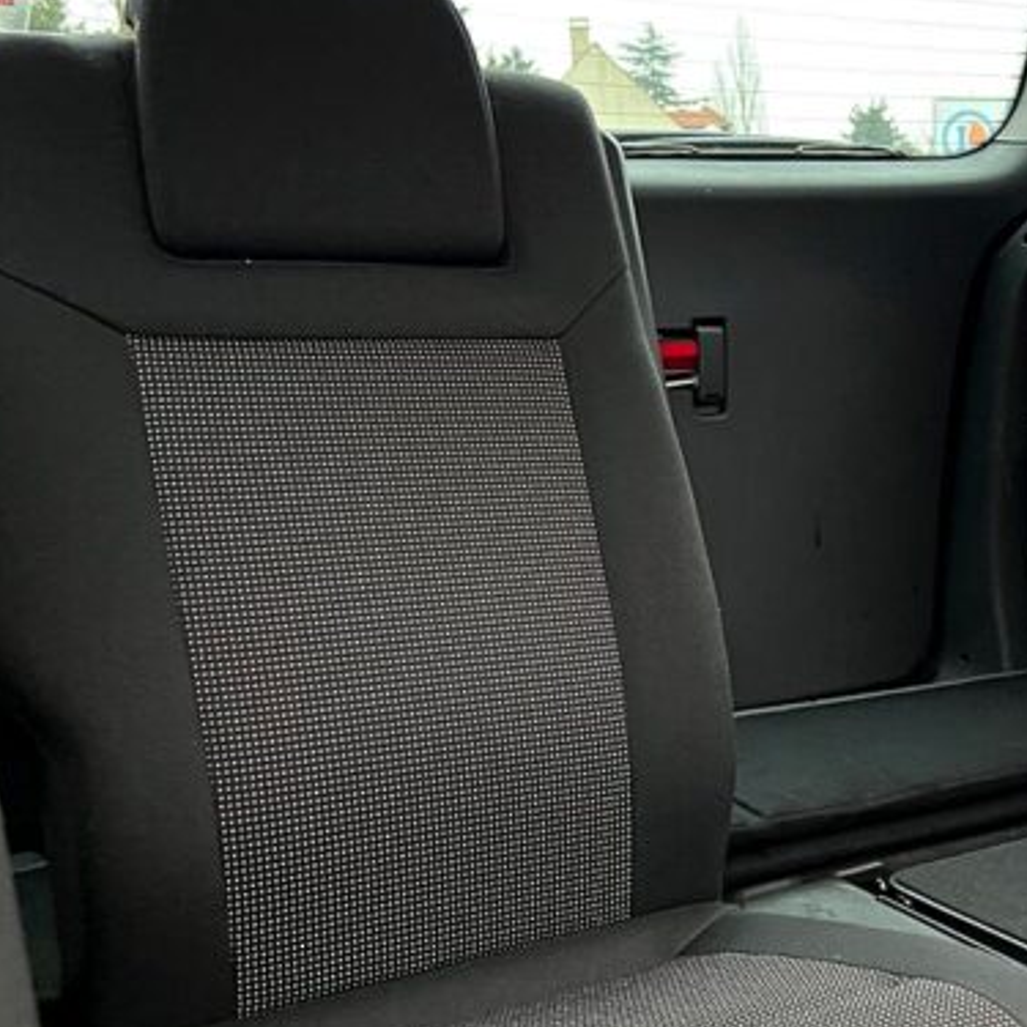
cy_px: 575
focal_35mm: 49
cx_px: 868
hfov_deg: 33.3
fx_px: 1645
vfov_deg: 34.6
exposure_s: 1/25
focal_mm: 5.7
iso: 640
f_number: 1.5
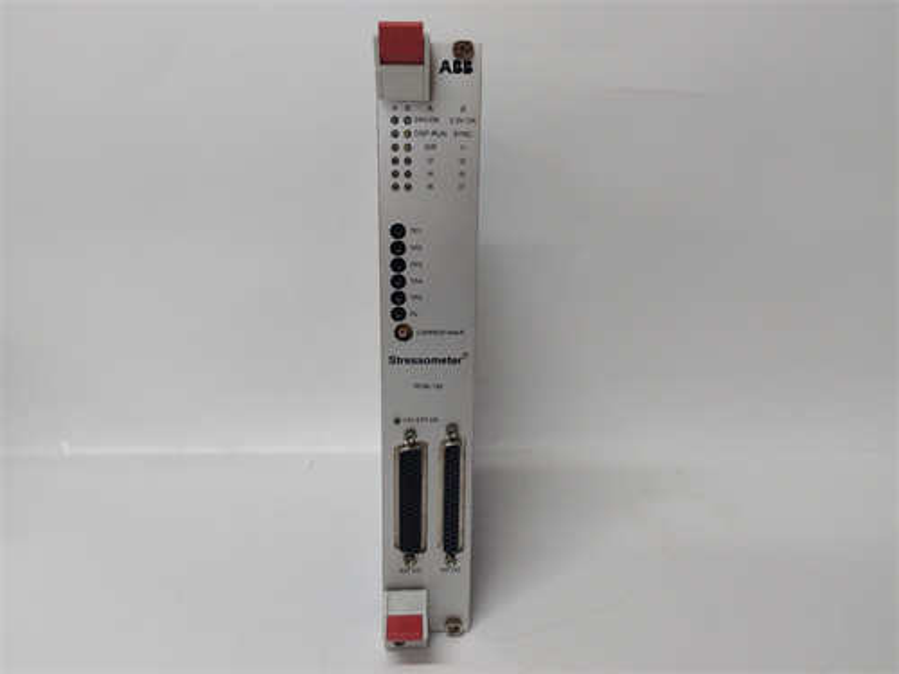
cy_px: 337
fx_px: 701
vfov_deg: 51.4
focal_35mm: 27
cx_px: 450
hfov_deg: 65.3
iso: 148
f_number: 2
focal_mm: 3.79
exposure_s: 1/33
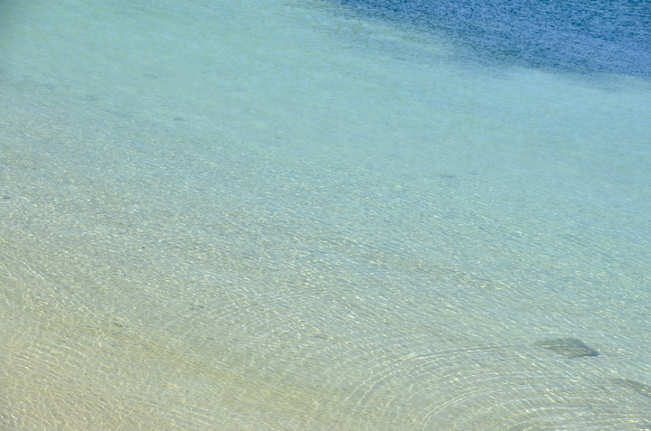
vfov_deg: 13.0
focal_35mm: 105
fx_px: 1895
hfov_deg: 19.5
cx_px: 326
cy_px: 216
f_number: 9
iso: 100
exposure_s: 1/320
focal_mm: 70
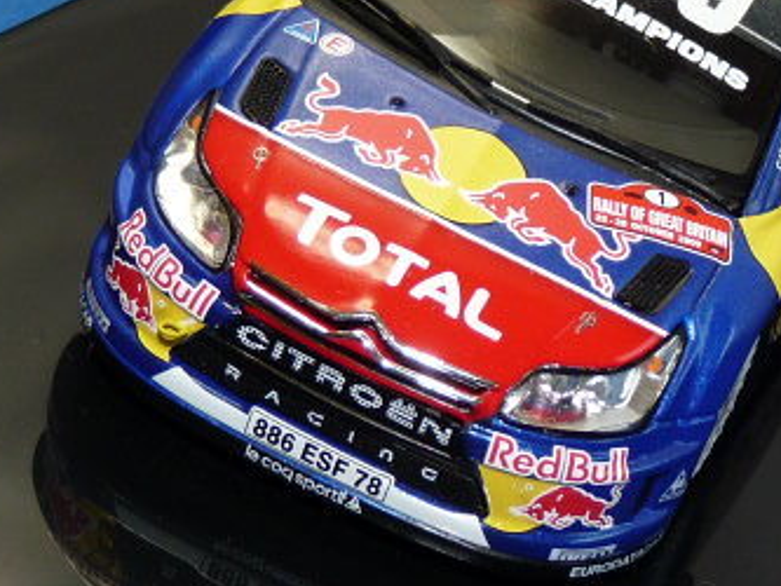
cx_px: 603
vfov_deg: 7.4
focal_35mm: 200
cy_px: 66
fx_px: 4514
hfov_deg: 9.9
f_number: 3.2
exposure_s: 1/30
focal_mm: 10.4
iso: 100
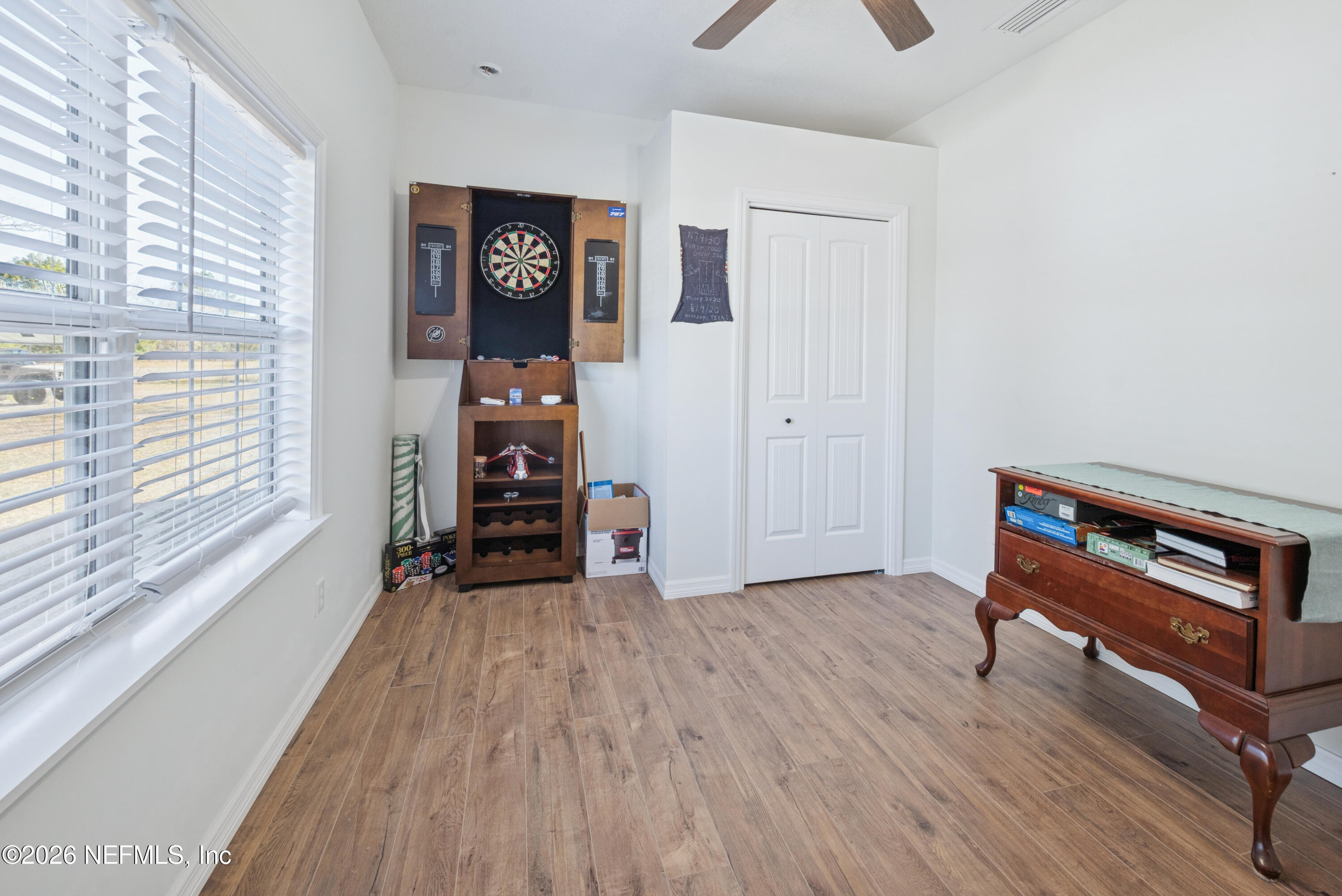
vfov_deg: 81.2
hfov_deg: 104.2
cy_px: 448
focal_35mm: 14
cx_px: 671
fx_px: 522
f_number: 8
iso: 400
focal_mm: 14
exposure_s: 1/20
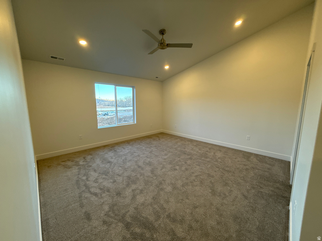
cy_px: 120
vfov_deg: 85.7
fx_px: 130
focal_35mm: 14
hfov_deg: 102.1
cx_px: 161
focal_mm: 2.22
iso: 160
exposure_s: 1/120
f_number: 2.2
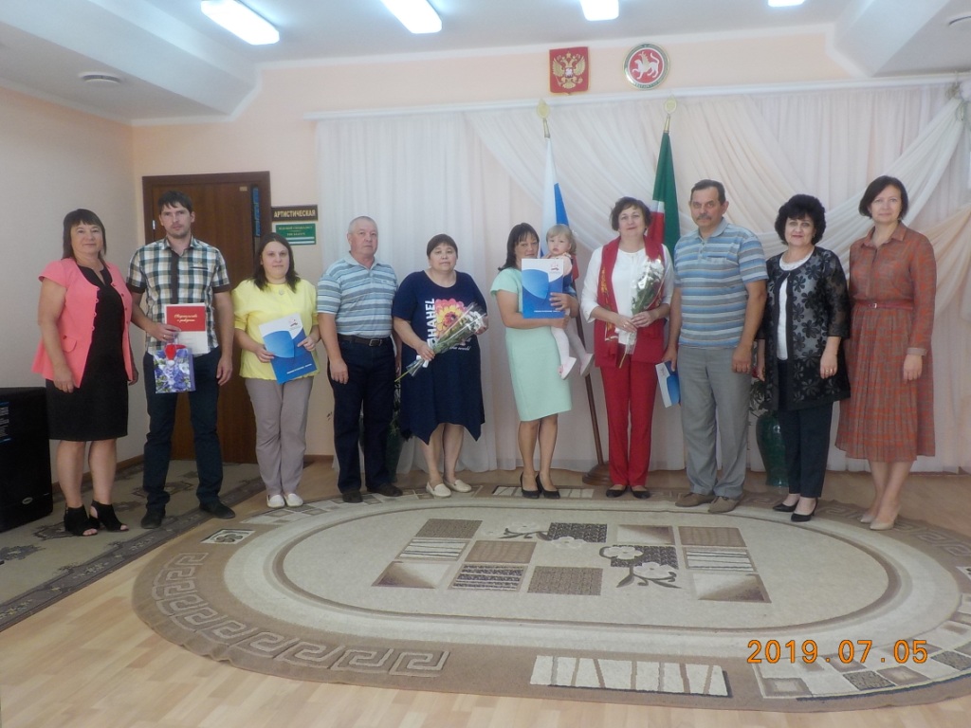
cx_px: 486
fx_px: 842
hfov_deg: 60.0
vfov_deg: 46.8
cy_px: 364
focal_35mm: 30
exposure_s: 1/40
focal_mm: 4.1
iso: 125
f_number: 3.3
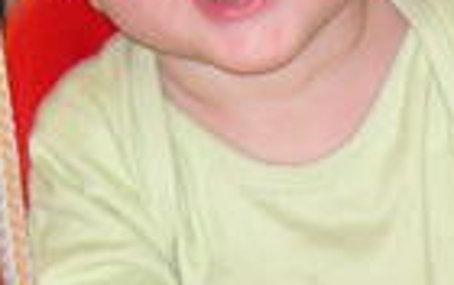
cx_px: 448
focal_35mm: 224
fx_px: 2776
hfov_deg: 9.3
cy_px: 327
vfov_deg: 5.9
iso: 160
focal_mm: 6.1
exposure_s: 1/45
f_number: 2.8
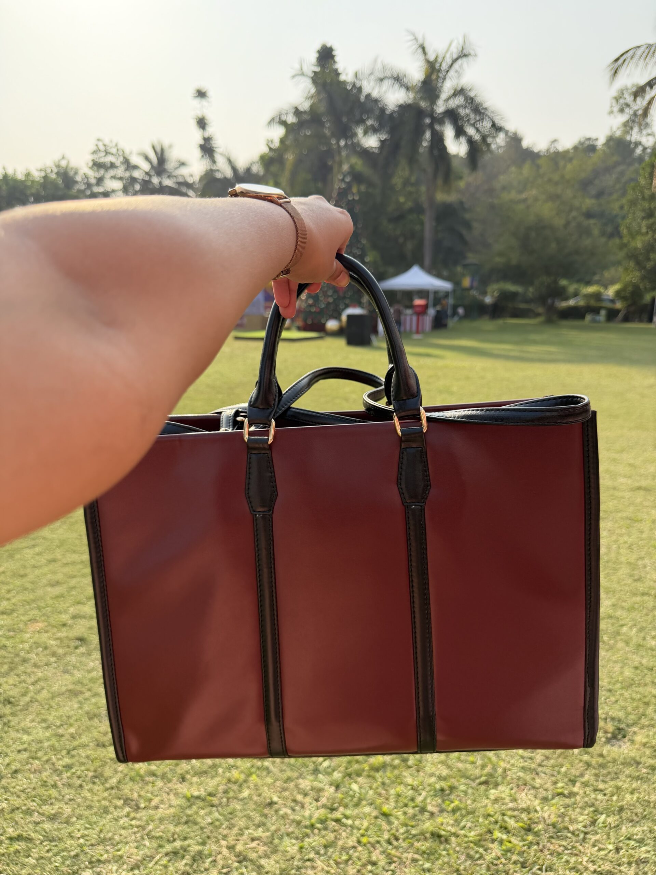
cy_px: 438
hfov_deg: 56.8
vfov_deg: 71.6
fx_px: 606
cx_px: 328
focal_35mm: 24
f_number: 1.78
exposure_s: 1/1689
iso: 100
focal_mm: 6.76
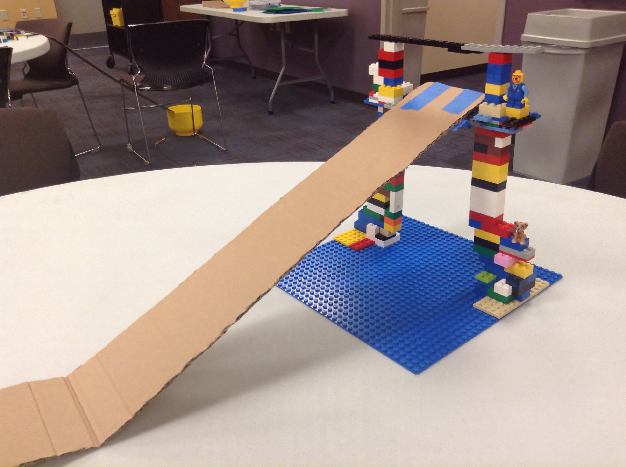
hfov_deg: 55.4
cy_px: 234
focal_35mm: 33
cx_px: 313
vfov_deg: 42.8
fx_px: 596
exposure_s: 1/24
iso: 64
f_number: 2.4
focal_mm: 3.3
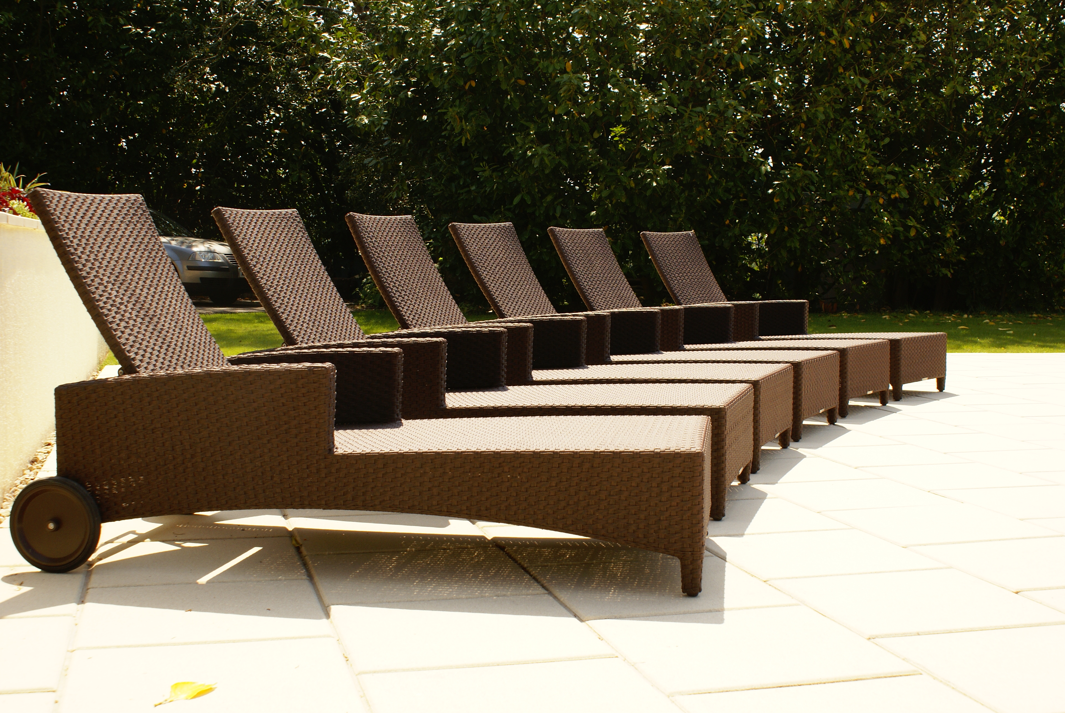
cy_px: 356
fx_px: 1333
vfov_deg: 29.9
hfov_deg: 43.6
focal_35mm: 45
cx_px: 532
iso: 100
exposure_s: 1/200
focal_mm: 30
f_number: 9
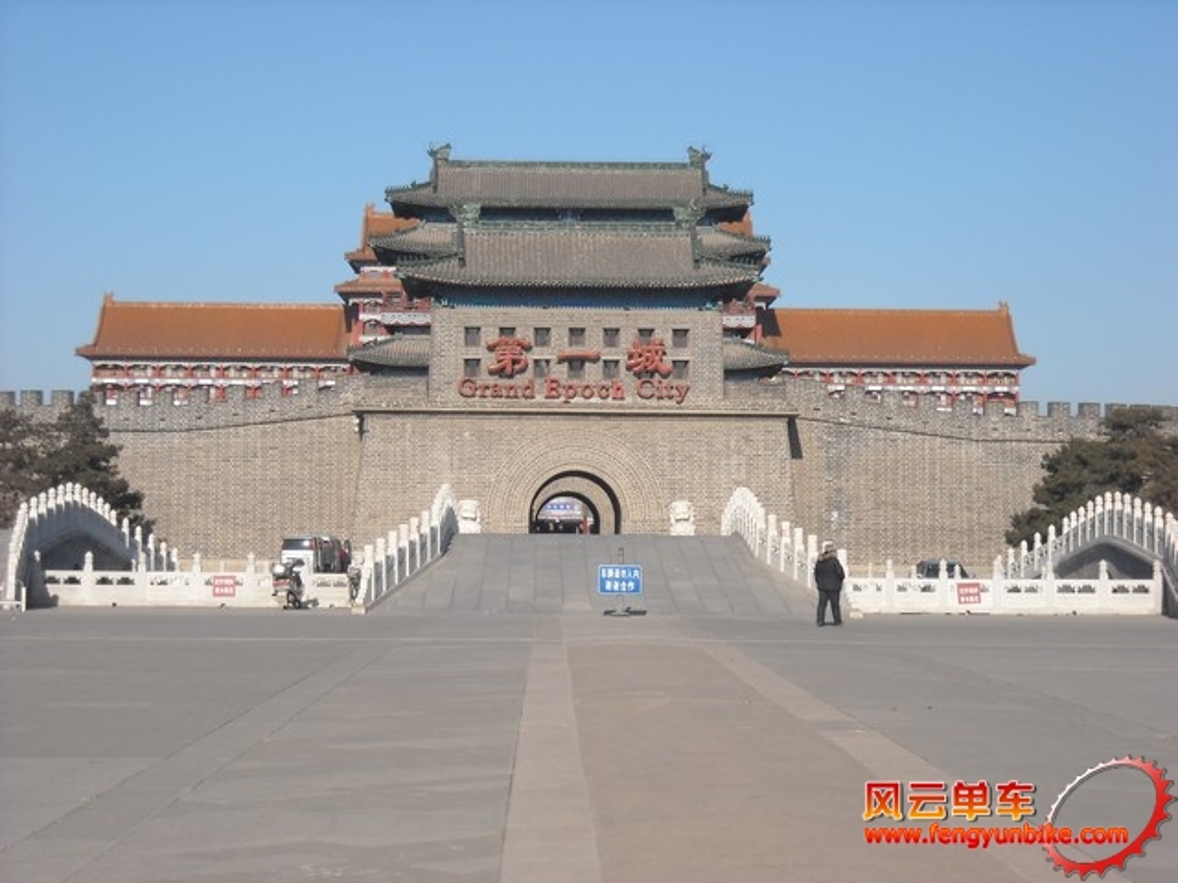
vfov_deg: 15.7
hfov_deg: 20.9
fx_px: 3199
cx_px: 589
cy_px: 442
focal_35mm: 94
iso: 64
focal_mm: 15.32
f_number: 8.7
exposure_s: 1/184
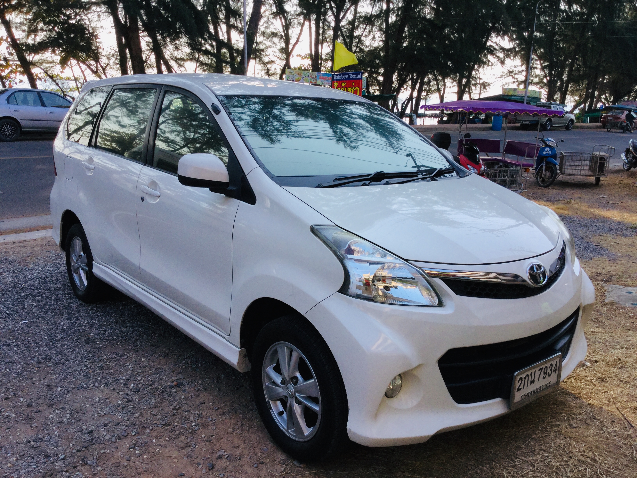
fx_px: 570
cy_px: 239
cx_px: 318
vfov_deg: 45.4
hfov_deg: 58.4
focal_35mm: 31
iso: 25
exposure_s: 1/497
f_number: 2.4
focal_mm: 3.3
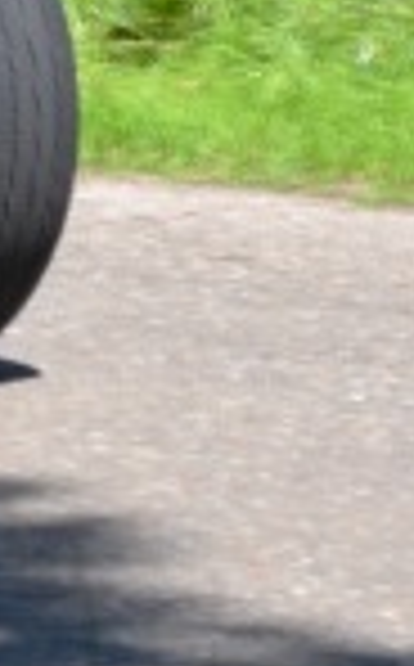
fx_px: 10302
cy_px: -439
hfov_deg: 2.3
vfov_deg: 3.7
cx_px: -310
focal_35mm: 568
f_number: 5.6
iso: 100
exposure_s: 1/125
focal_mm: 55
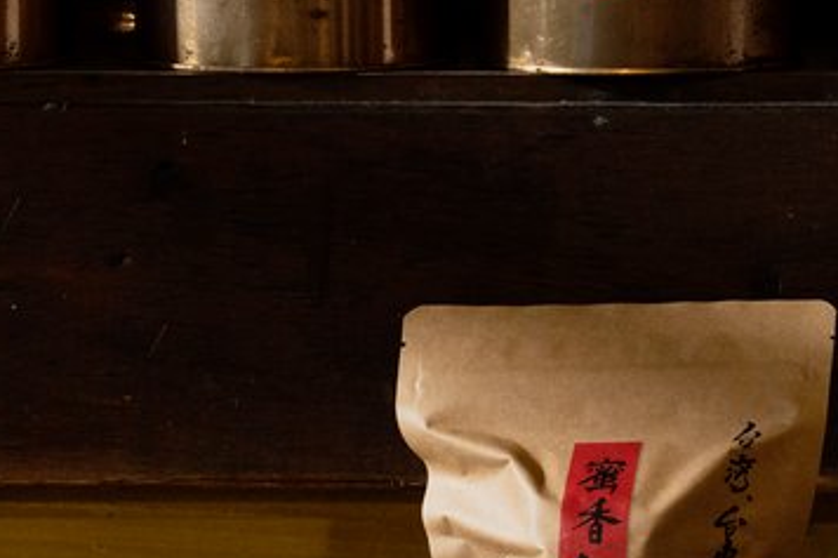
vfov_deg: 3.9
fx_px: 8236
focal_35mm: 354
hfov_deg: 5.8
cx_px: 556
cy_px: 471
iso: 400
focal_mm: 70
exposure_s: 1/100
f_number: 4.5
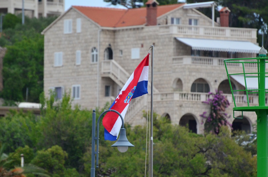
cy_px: 88
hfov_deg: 4.6
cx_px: 134
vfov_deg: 3.0
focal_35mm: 450
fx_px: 3343
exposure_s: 1/5000
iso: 2000
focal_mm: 300
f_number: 5.6
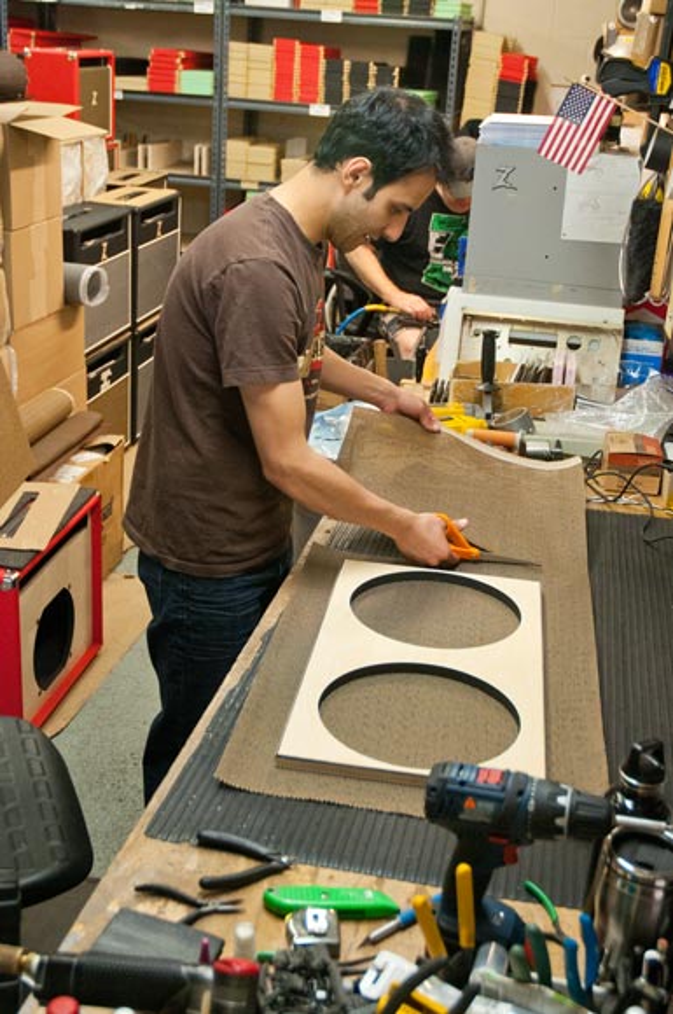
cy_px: 507
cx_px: 336
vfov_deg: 45.0
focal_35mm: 44
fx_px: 1223
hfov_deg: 30.8
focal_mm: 29
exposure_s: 1/100
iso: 800
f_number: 3.8
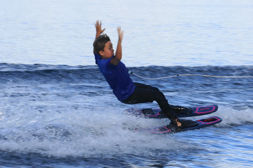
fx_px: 790
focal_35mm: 112
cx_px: 126
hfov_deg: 18.2
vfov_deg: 12.2
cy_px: 84
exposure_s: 1/250
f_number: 8
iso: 400
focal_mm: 75
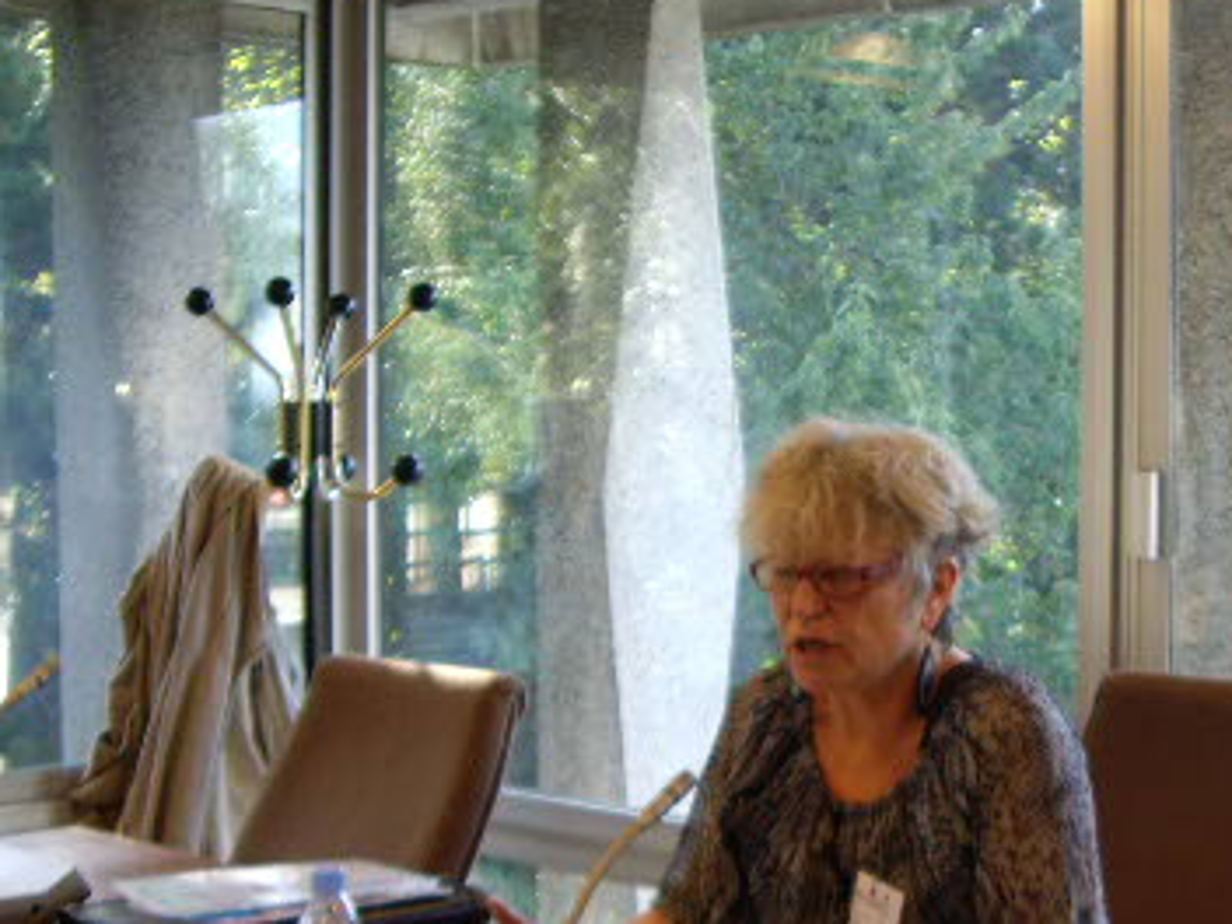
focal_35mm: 69
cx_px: 945
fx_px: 2456
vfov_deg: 21.2
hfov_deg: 27.7
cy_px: 648
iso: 100
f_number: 2.7
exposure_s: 1/60
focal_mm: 6.2
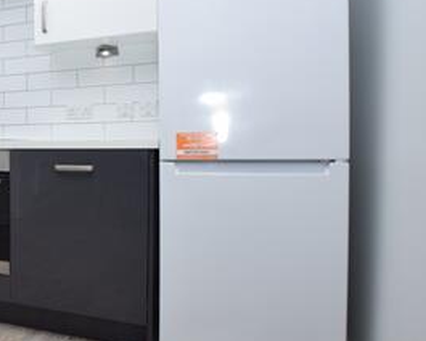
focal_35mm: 34
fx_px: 429
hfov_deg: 41.0
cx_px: -55
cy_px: 164
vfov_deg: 43.3
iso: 100
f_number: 4
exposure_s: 1/200
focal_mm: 10
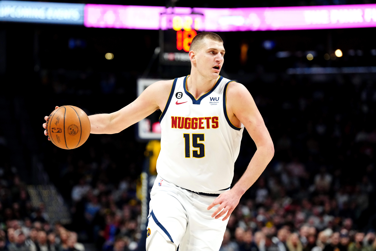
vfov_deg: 8.7
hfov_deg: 13.0
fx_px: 1650
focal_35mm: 158
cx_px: 188
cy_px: 126
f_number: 3.5
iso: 5000
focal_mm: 158
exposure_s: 1/1600
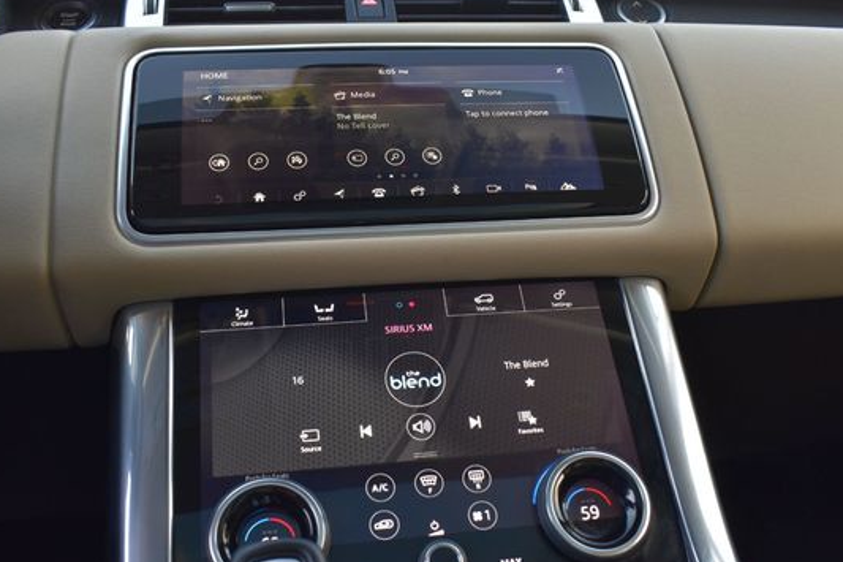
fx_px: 843
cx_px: 435
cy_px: 312
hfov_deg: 53.1
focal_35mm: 36
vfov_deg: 36.8
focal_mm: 20
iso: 500
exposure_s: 1/15
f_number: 6.3
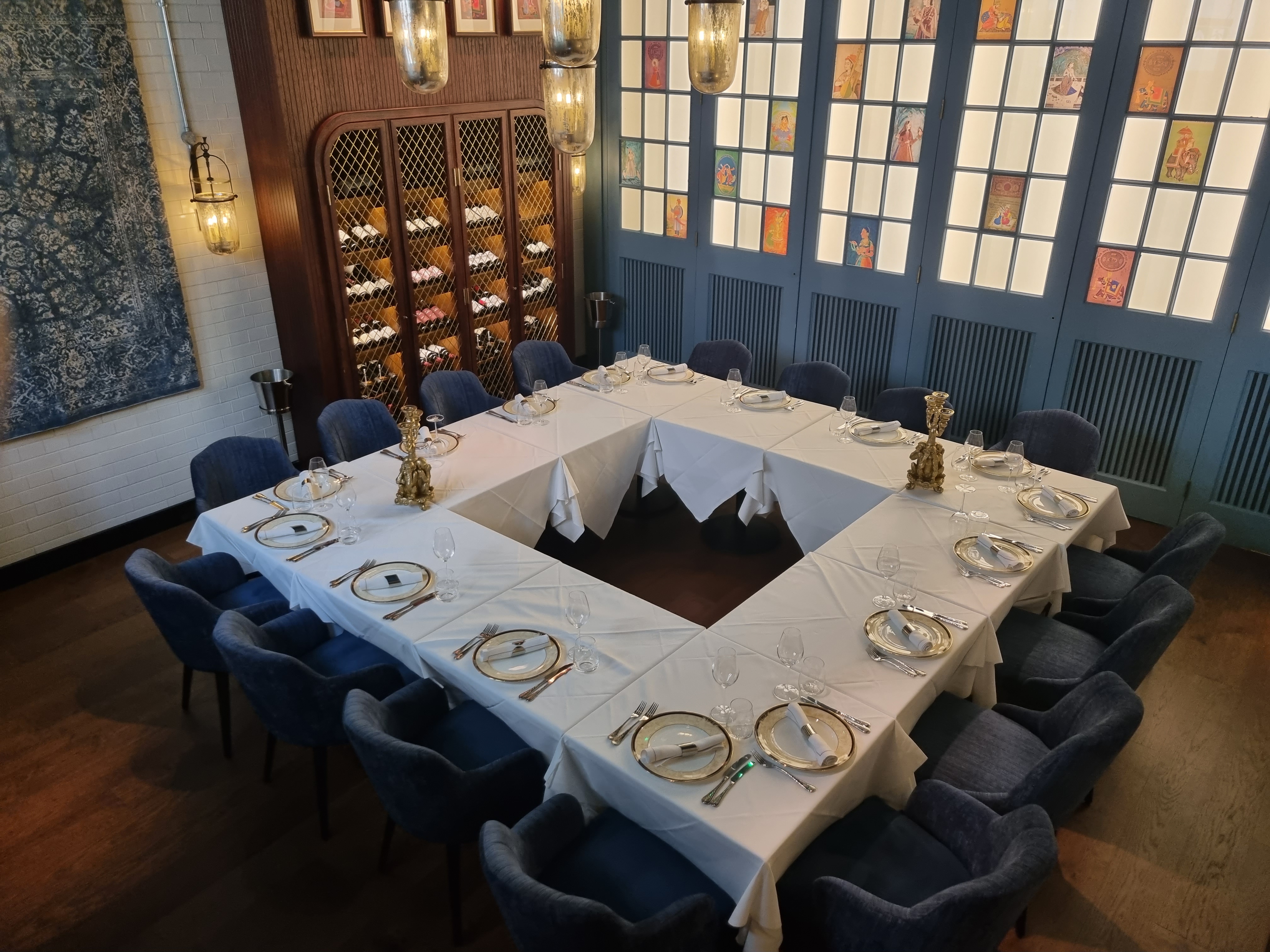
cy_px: 476
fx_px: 954
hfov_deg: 67.3
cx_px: 635
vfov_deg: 53.1
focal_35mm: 26
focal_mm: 5.4
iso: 250
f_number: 1.8
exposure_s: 1/50
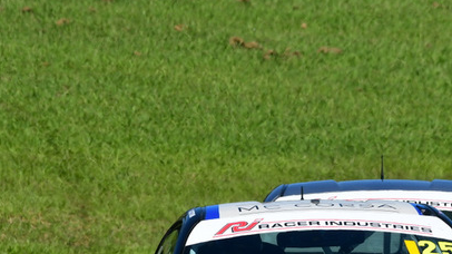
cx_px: 399
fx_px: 11873
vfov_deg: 1.2
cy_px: 232
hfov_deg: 2.2
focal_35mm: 991
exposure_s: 1/640
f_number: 11
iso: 320
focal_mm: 320
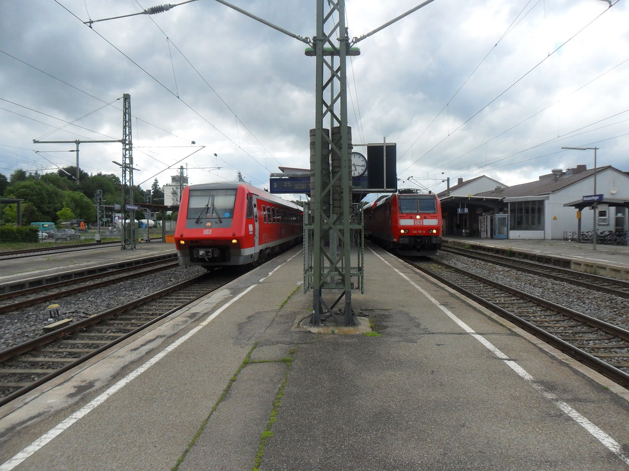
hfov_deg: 65.3
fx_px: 491
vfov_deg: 51.4
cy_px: 236
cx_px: 314
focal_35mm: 27
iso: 100
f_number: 3.5
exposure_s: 1/500
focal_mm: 4.9
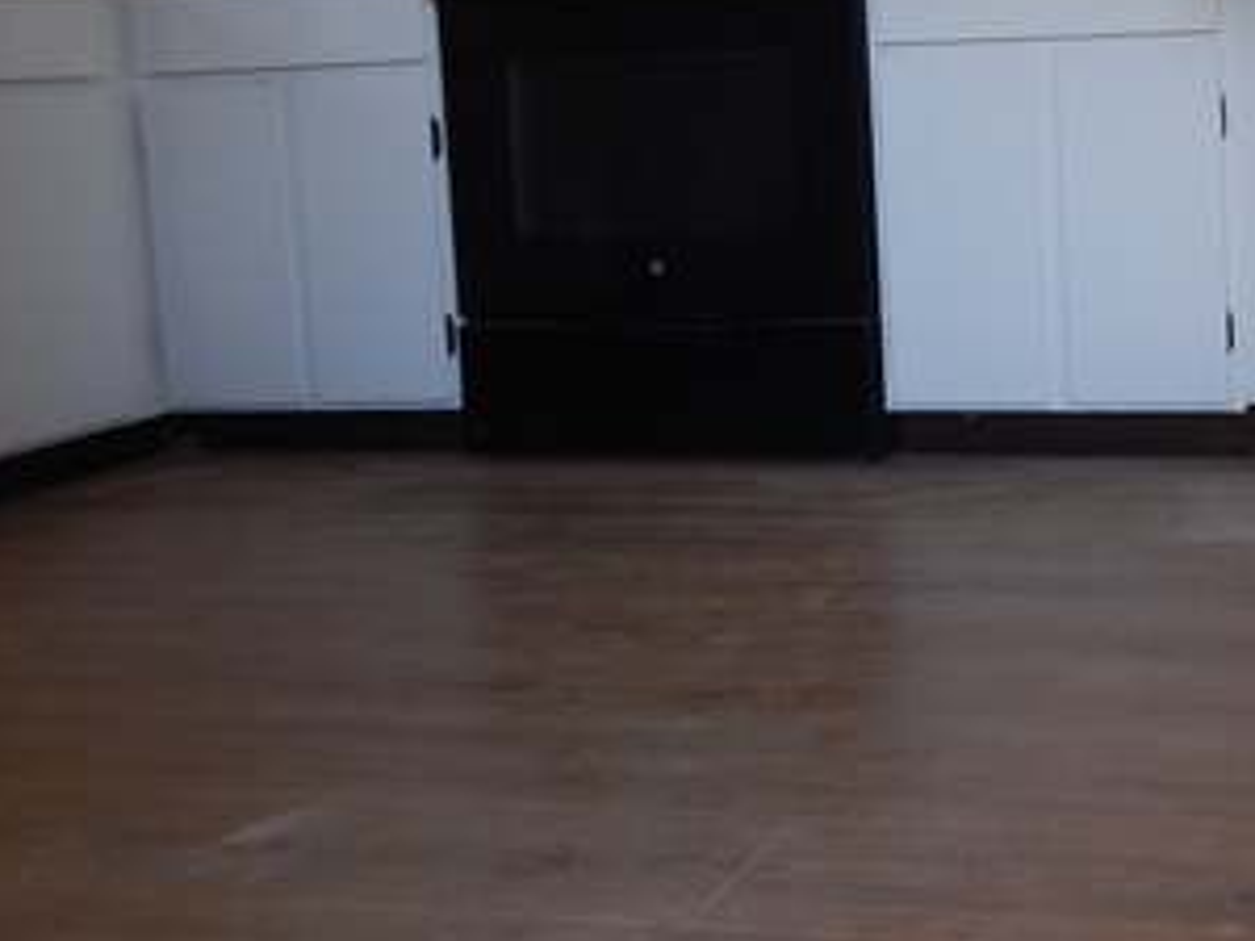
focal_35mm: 49
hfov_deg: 35.5
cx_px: 1226
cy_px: 213
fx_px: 1776
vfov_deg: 29.1
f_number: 3
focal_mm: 4
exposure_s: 1/60
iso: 125
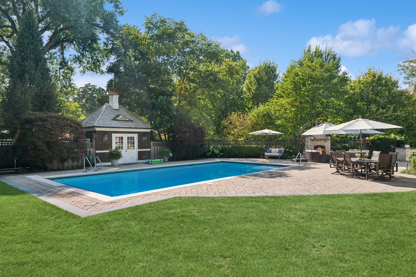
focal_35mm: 22
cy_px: 138
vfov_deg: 56.1
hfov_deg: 77.4
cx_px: 208
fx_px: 260
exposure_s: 1/100
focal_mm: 22.5
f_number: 8
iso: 200
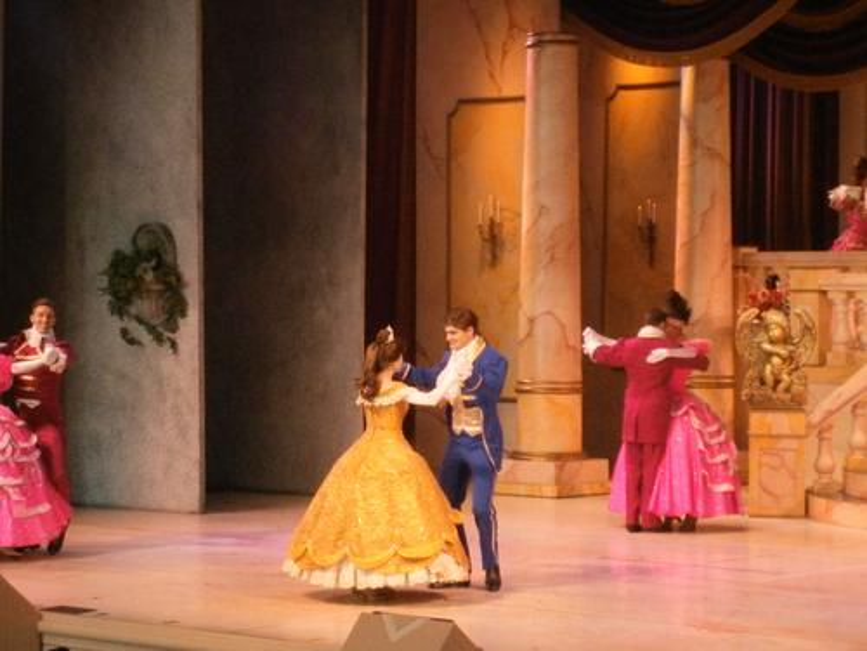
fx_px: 2530
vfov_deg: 14.6
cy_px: 326
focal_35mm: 101
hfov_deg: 19.4
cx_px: 434
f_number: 5.4
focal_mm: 17.8
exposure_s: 1/250
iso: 800
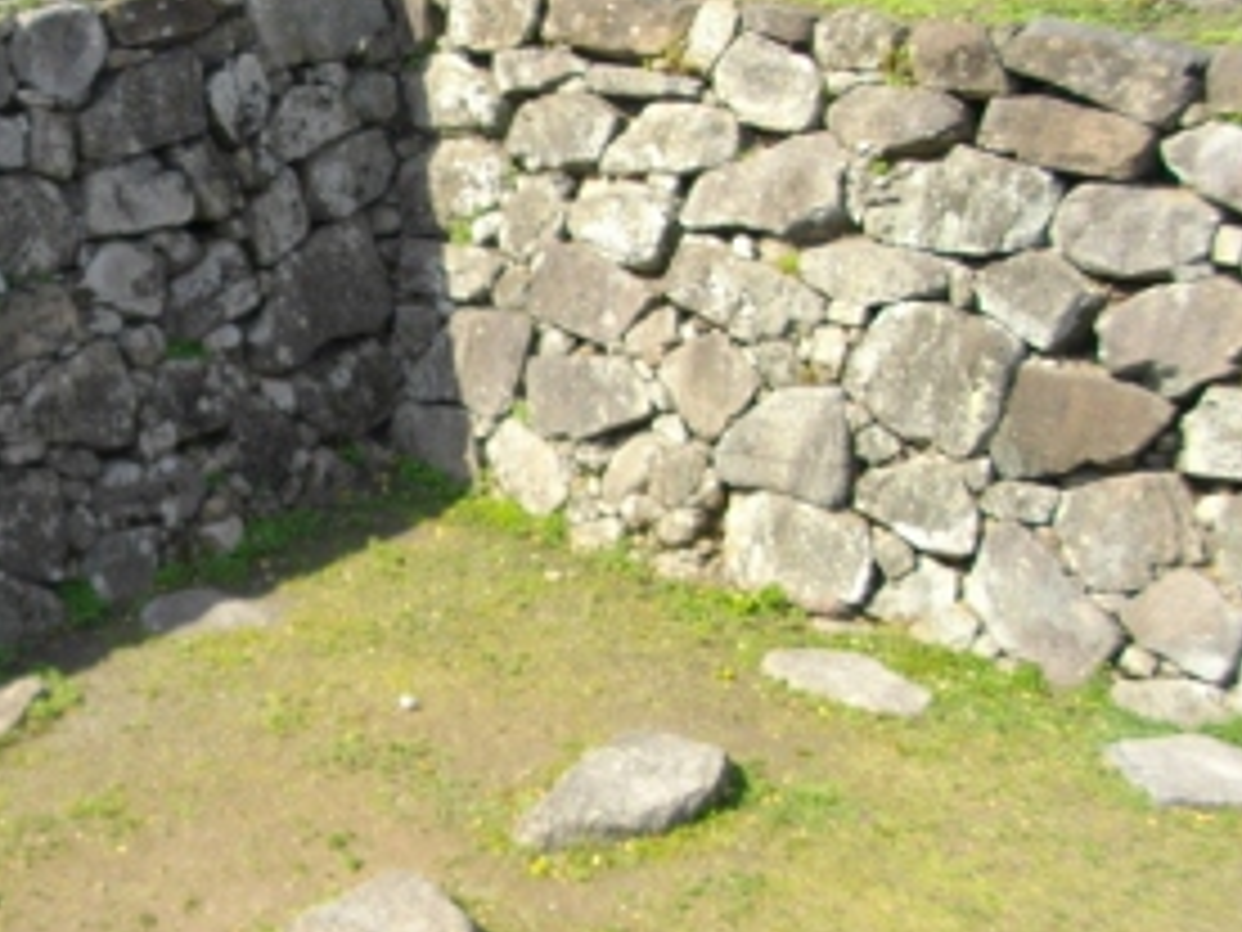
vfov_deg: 25.2
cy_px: 552
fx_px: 2081
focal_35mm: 58
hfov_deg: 32.1
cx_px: 212
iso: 100
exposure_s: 1/500
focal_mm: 5.7
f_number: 2.9
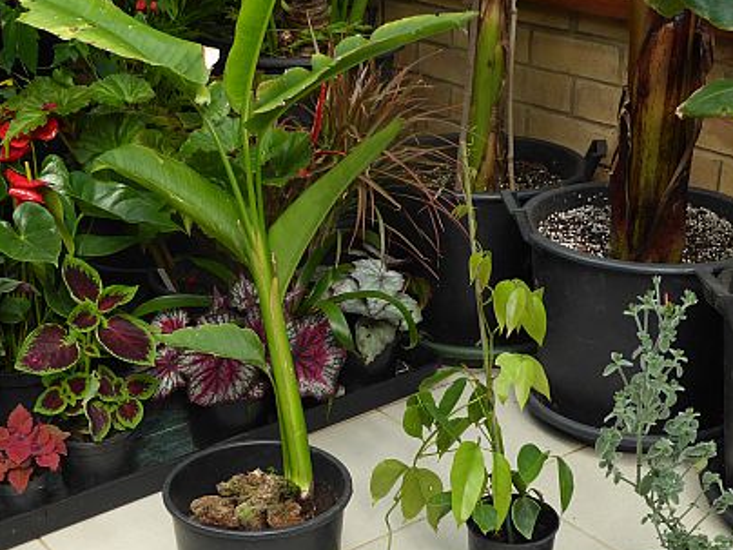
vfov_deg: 25.6
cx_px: 376
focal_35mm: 57
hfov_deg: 33.8
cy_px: 336
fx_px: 1207
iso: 100
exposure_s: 1/100
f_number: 3.7
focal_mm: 6.3
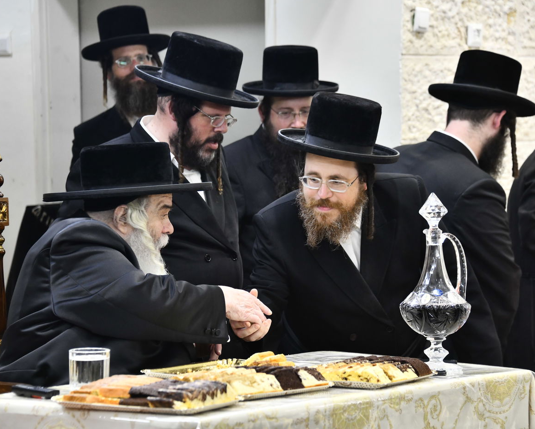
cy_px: 214
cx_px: 250
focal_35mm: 131
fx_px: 2075
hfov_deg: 14.7
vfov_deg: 11.8
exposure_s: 1/200
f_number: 5.6
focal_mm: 116
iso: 1250
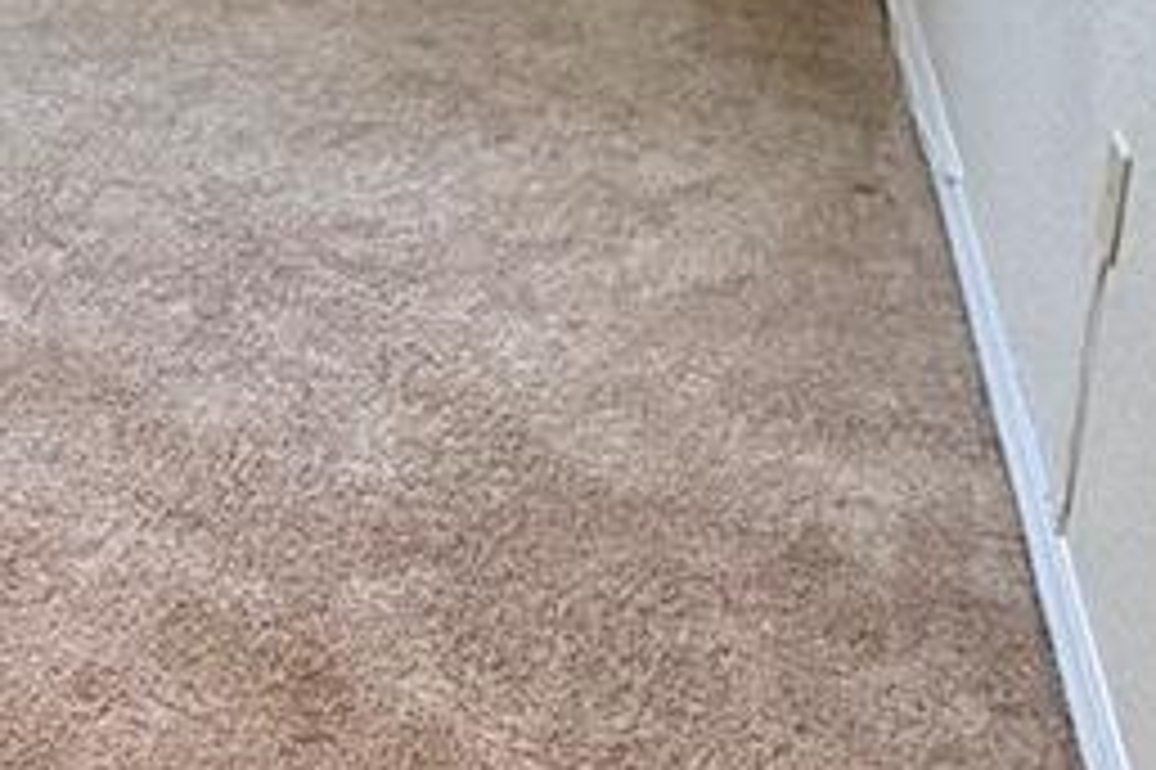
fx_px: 2182
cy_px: -230
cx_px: -216
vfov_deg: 18.6
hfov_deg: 26.5
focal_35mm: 68
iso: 320
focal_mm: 2.22
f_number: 2.2
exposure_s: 1/120
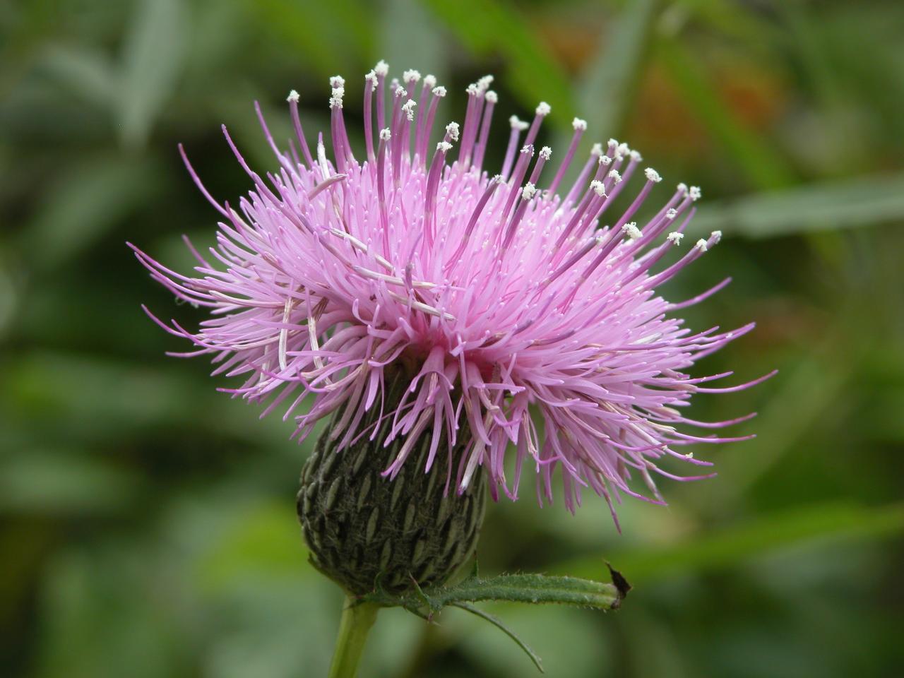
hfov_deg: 7.1
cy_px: 339
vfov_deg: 5.3
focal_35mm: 280
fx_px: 7312
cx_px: 452
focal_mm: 71.2
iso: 100
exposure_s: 1/36.3
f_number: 7.4
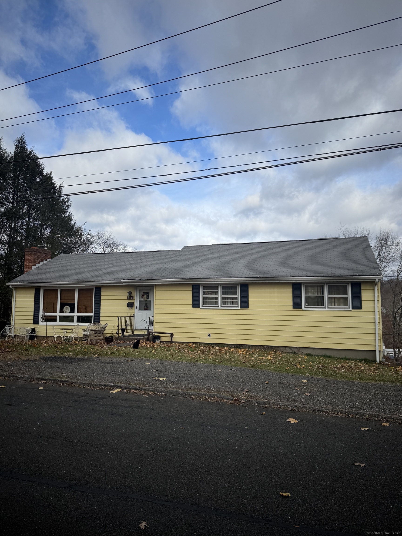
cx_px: 201
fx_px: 372
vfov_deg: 71.6
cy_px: 268
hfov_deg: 56.8
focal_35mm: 24
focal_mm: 6.76
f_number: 1.78
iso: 80
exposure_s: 1/4608
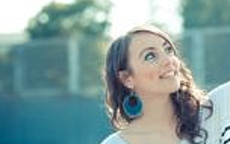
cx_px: 194
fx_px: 1711
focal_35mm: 273
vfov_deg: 4.8
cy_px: 91
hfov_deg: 7.7
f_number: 2.8
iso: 200
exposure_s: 1/640
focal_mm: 85
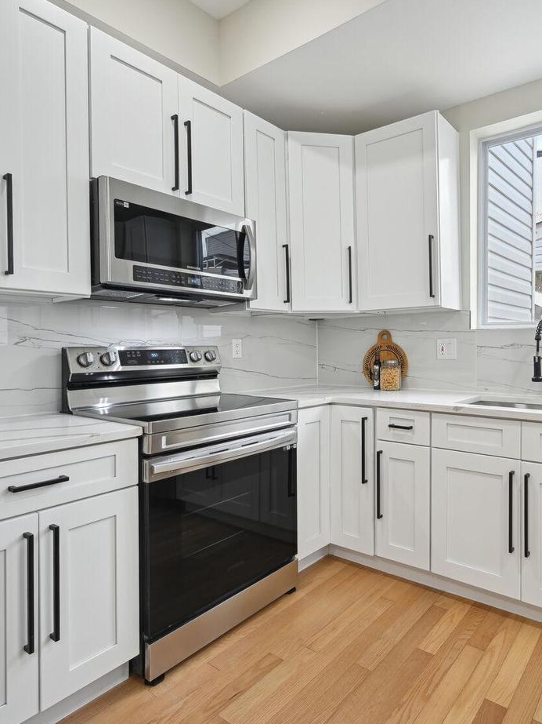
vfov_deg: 79.0
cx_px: 364
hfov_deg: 61.8
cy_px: 369
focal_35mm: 21
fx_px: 439
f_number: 9
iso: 200
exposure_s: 1/15
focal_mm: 14
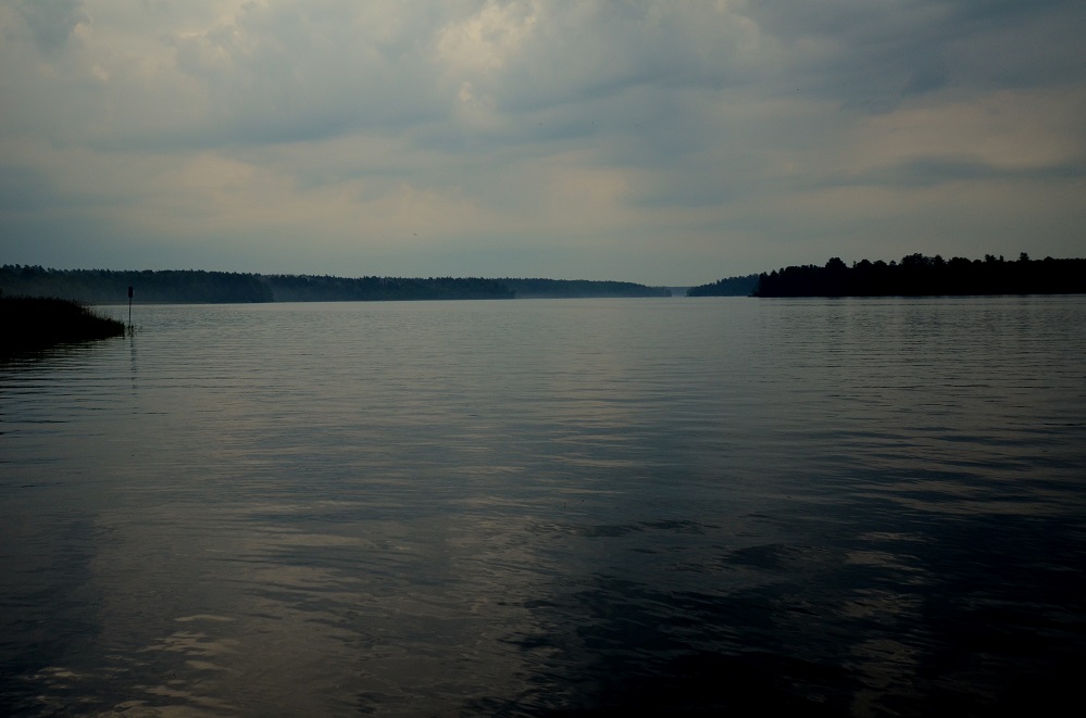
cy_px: 359
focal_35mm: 36
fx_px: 1083
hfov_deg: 53.2
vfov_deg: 36.7
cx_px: 543
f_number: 4
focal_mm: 24
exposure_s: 1/1600
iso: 400
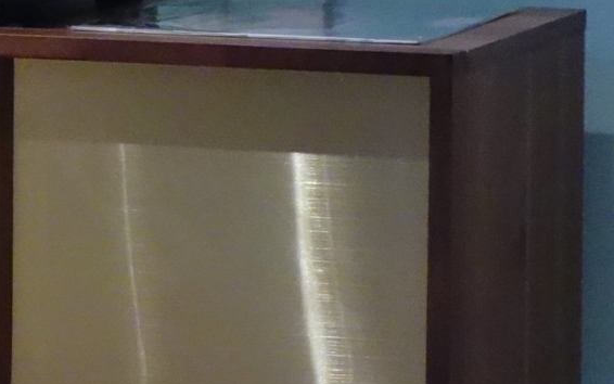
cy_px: -64
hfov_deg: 5.5
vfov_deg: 3.5
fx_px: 6360
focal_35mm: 380
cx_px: -349
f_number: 5
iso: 3200
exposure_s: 1/60
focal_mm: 35.96
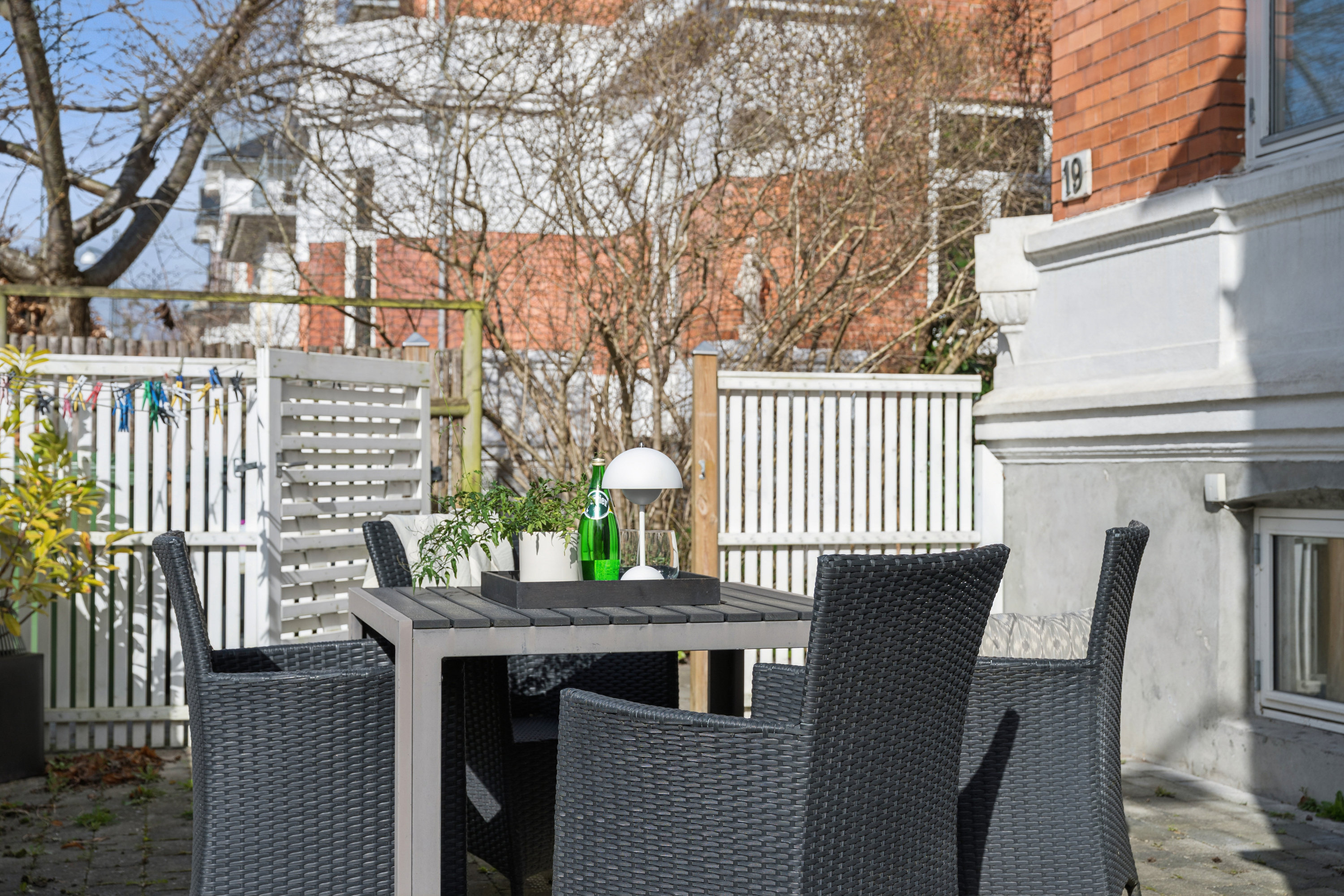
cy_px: 448
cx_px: 672
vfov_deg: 28.1
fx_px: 1792
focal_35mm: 48
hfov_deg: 41.1
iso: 125
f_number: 6.3
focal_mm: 48
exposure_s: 1/640
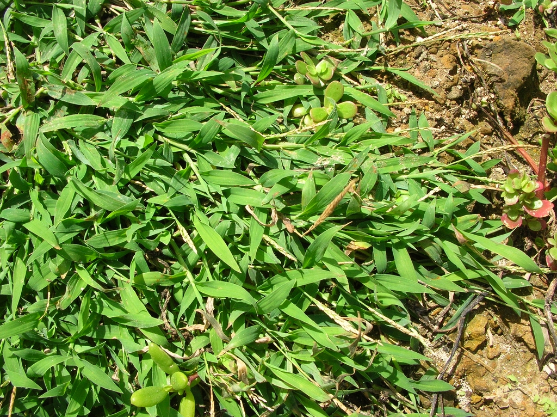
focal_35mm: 35
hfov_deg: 52.7
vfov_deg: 40.6
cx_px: 278
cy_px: 208
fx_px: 563
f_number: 5.6
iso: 50
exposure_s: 1/188
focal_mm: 5.8
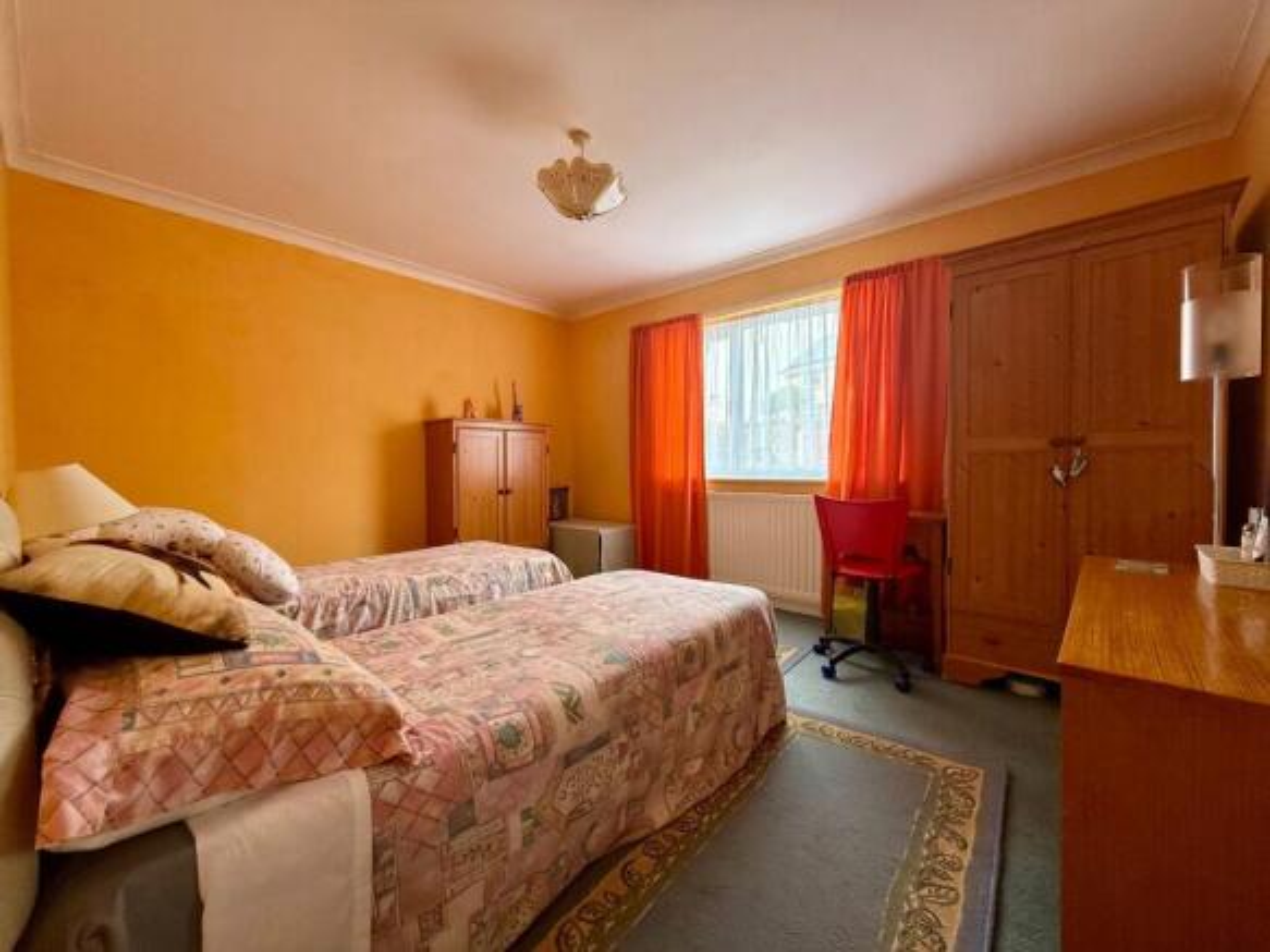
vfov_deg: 85.7
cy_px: 476
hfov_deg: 102.1
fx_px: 514
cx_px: 635
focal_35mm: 14
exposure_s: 1/99
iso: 160
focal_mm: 2.22
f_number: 2.2
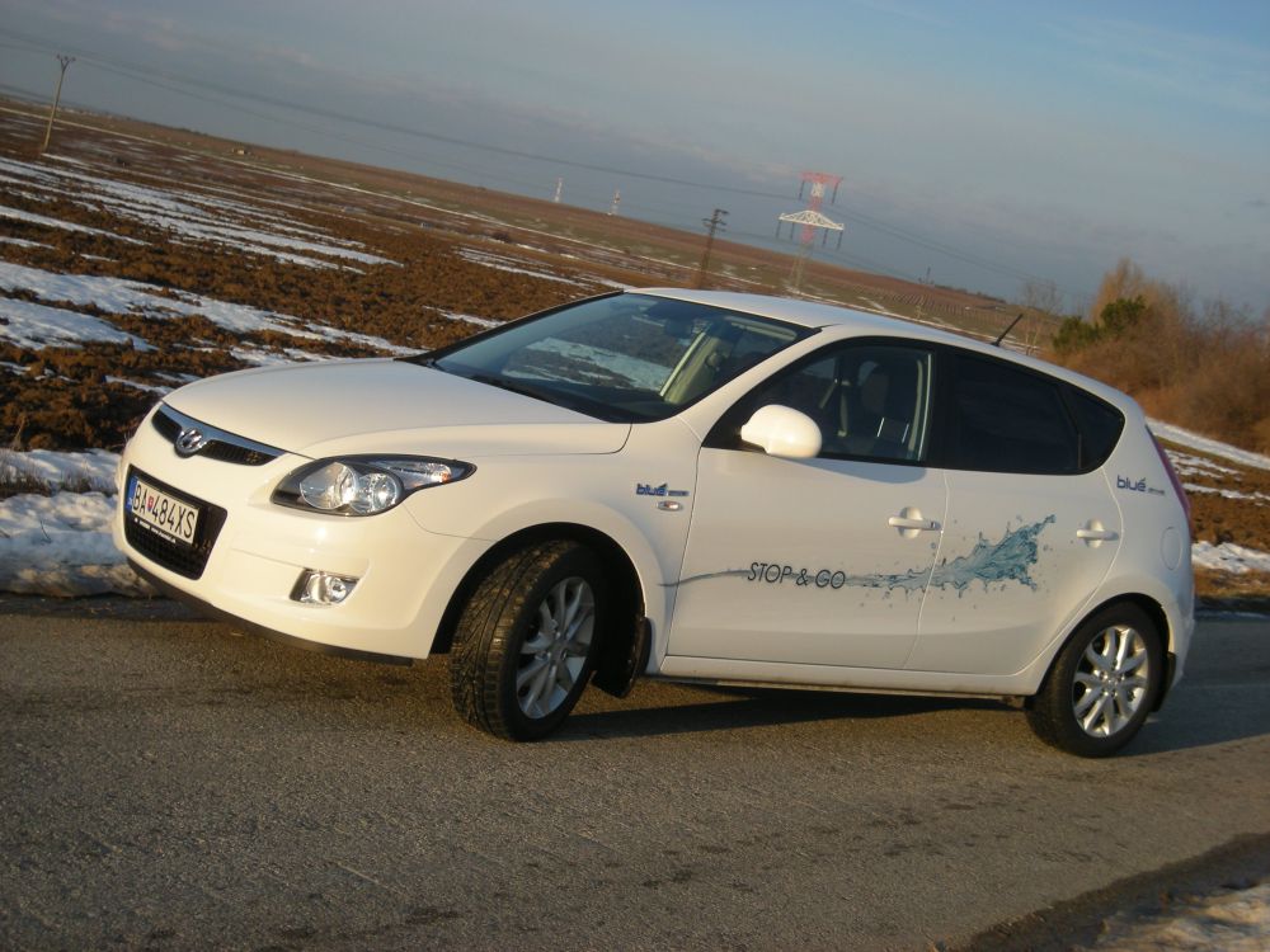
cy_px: 476
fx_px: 1981
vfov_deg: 27.0
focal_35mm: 54
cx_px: 635
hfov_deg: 35.5
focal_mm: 8.8
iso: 64
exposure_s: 1/136
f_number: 6.7
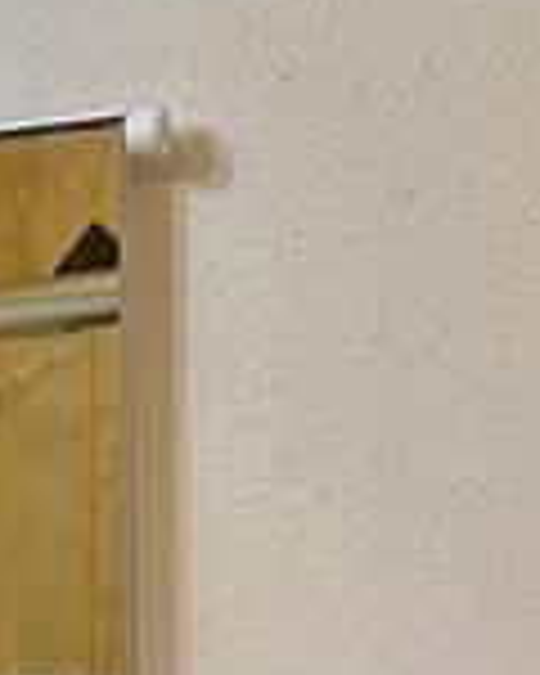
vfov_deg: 9.6
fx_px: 3756
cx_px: -441
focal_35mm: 188
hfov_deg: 7.9
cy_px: 1341
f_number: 1.78
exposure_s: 1/60
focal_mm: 6.86
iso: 160
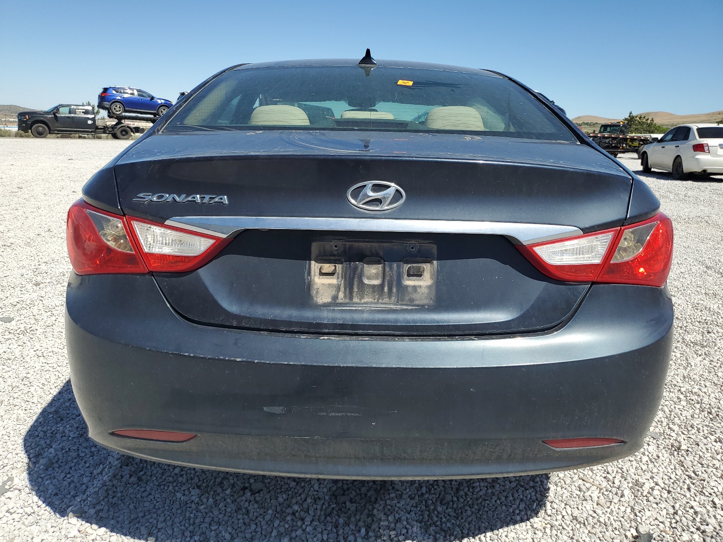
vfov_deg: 53.1
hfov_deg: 67.3
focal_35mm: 26
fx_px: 543
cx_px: 362
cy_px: 271
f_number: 1.5
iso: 50
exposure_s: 1/3333
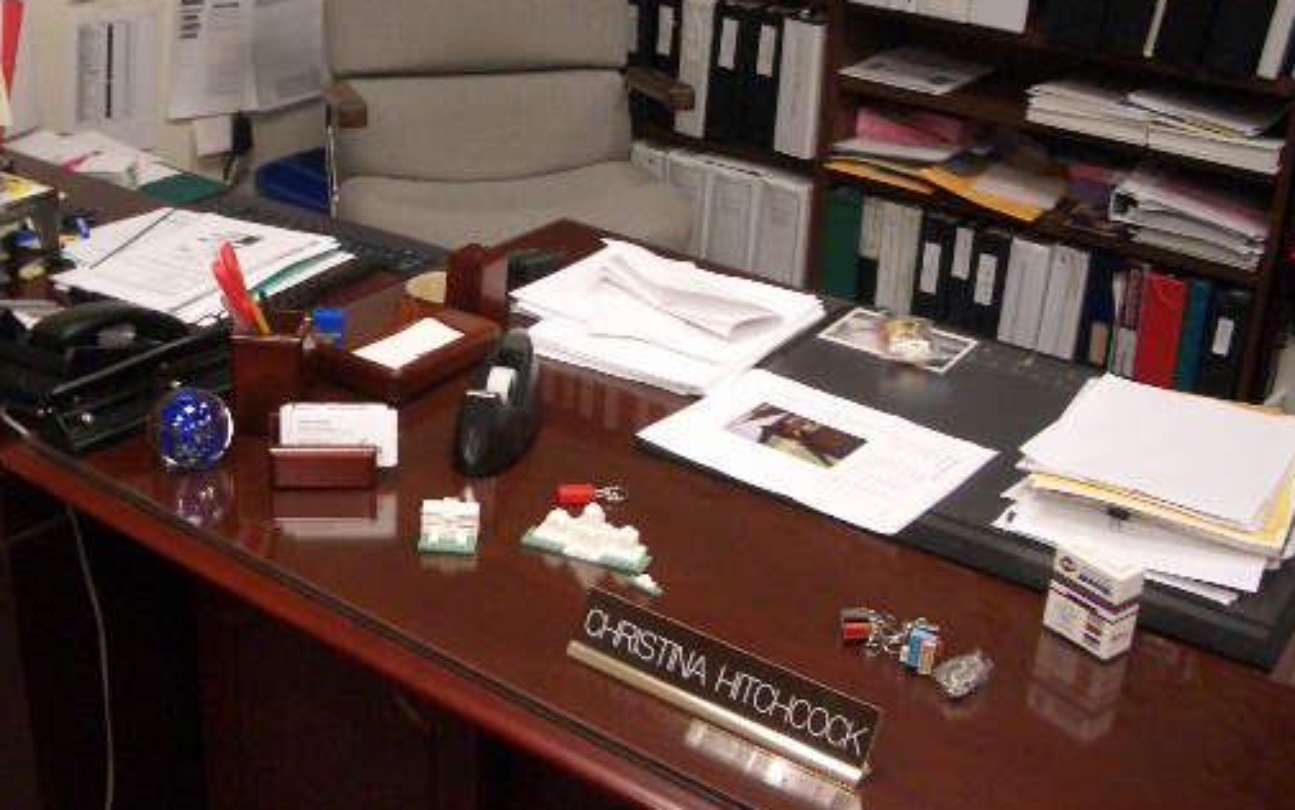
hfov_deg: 42.3
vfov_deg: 27.3
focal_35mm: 47
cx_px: 485
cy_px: 269
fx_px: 1659
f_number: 2.6
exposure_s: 1/60
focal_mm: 5.8
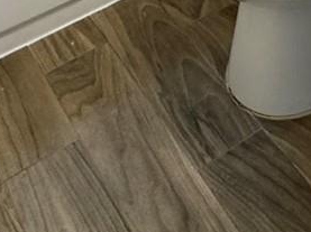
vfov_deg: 14.4
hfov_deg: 23.4
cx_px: 291
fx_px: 727
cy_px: -262
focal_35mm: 81
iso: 320
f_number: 2.2
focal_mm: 2.22
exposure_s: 1/60
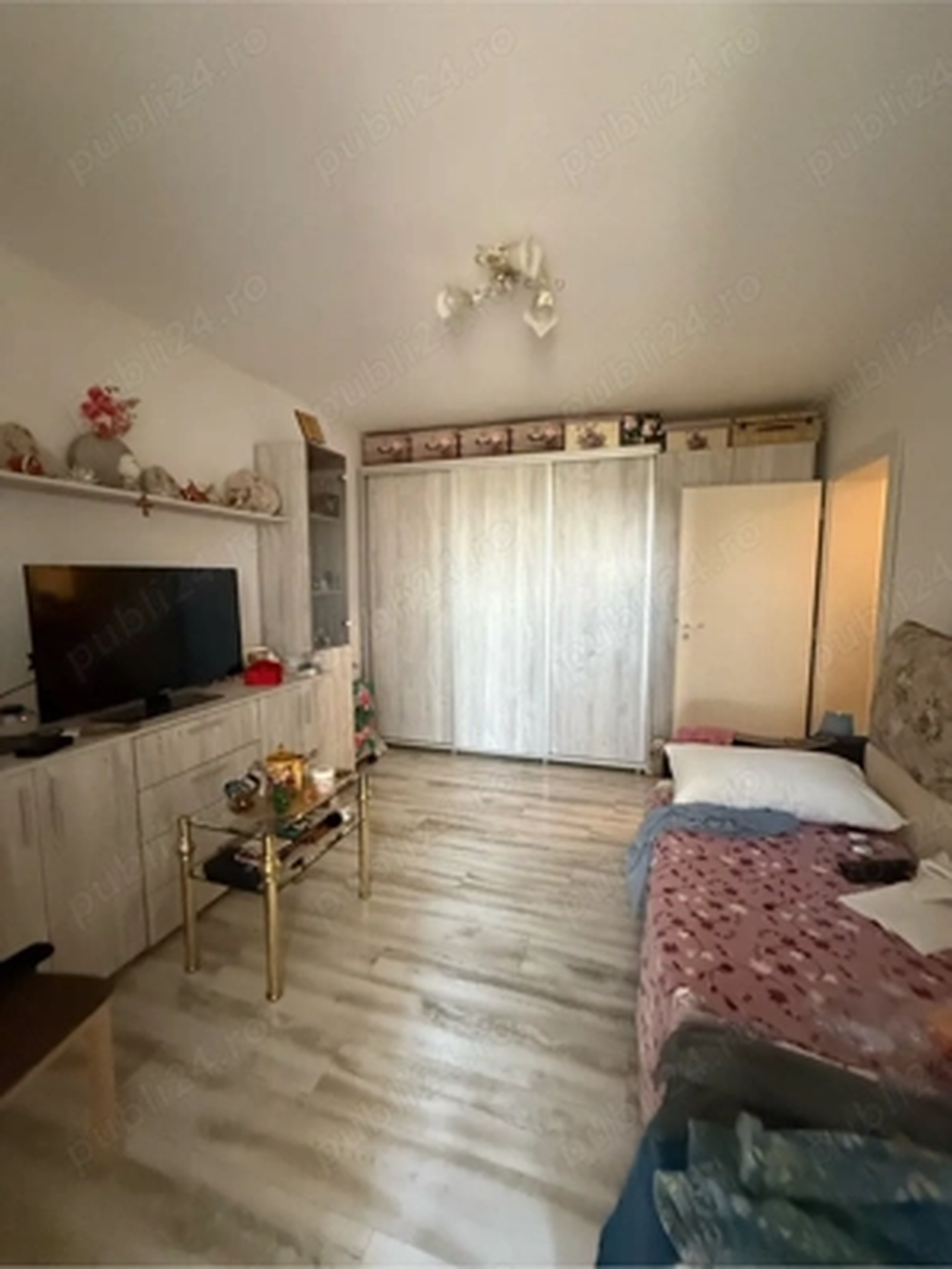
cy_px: 634
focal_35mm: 14
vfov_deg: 102.1
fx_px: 513
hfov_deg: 85.7
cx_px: 476
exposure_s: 1/60
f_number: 2.2
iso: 800
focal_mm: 2.22
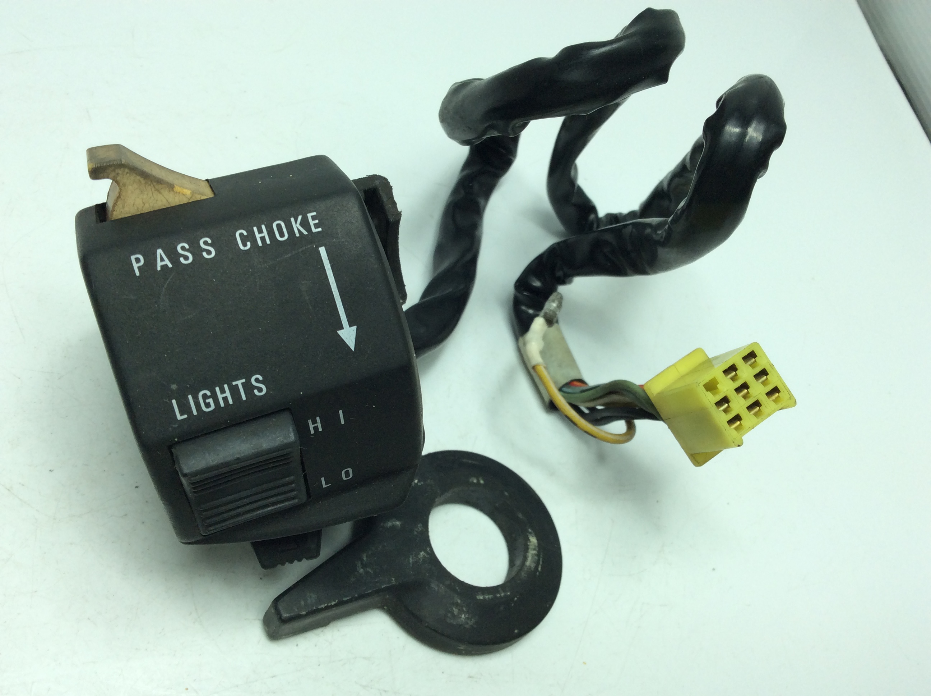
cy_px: 348
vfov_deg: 44.1
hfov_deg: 56.9
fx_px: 859
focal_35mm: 32
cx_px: 466
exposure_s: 1/340
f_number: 2.4
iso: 32
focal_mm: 3.3
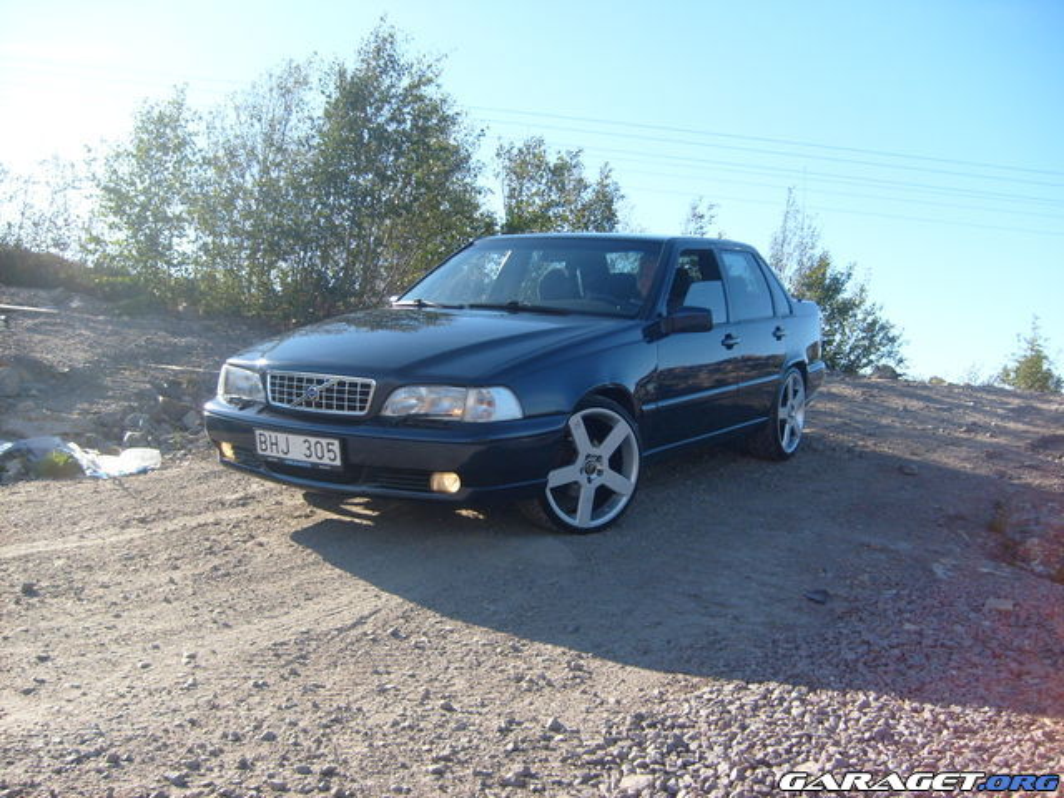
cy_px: 399
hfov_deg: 52.6
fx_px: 1076
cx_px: 532
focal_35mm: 35
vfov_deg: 40.7
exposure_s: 1/125
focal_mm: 5.8
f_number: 7.1
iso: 80
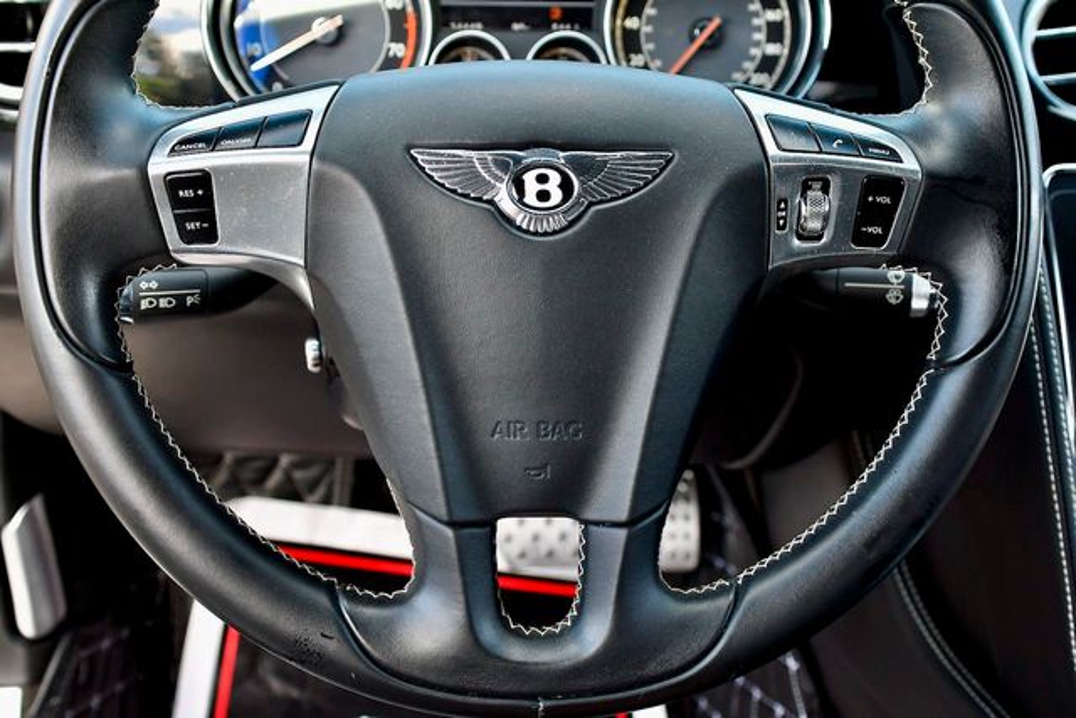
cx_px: 538
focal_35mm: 43
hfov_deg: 45.4
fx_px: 1285
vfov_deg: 31.2
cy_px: 359
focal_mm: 29
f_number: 5
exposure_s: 1/250
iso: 640
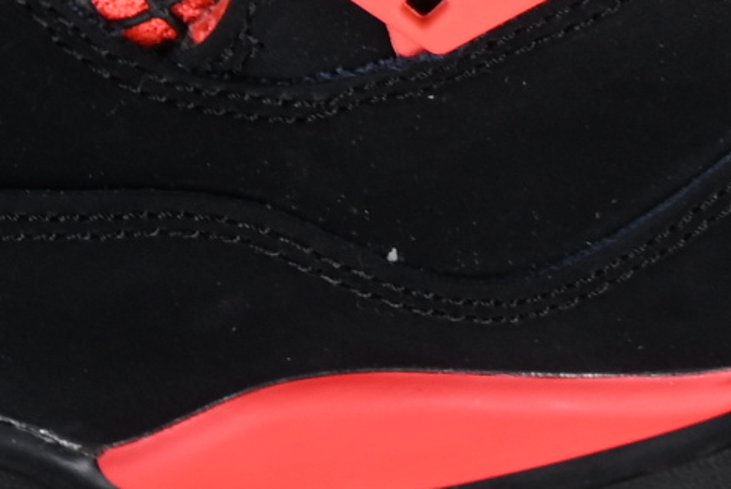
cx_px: 840
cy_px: -708
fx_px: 8635
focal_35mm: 425
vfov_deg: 3.2
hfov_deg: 4.8
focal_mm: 50
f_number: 6.3
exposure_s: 1/50
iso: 160
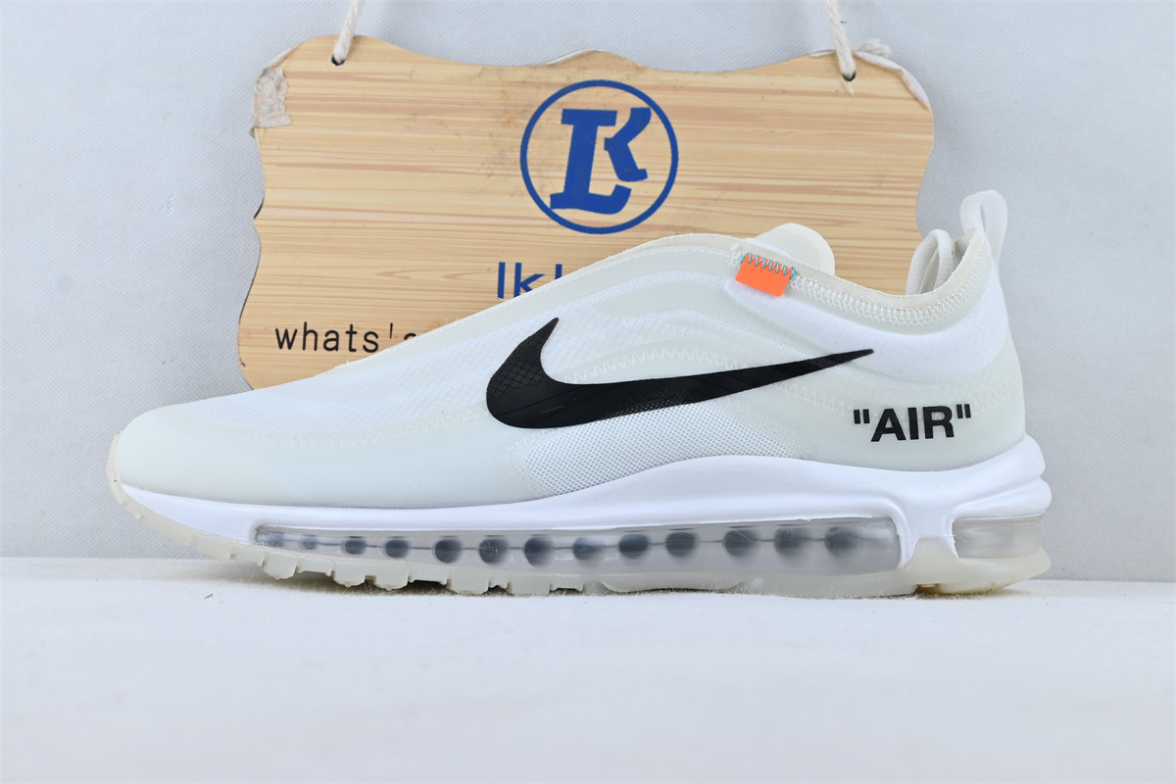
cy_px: 392
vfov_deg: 29.9
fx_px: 1470
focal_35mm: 45
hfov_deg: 43.6
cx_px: 588
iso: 100
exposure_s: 1/30
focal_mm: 30
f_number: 7.1
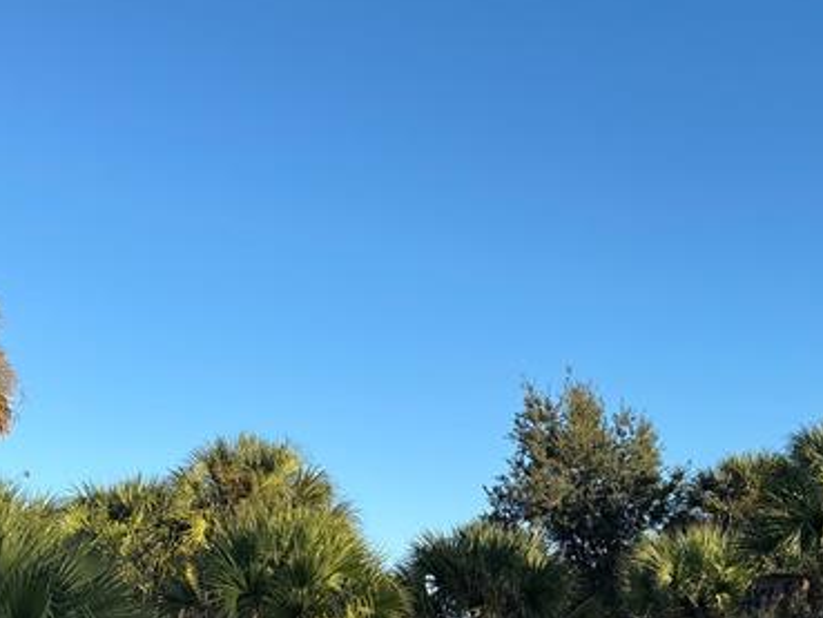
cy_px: 368
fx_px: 1237
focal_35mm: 52
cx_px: 310
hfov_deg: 36.6
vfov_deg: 28.0
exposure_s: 1/2604
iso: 80
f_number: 1.78
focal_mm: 6.76
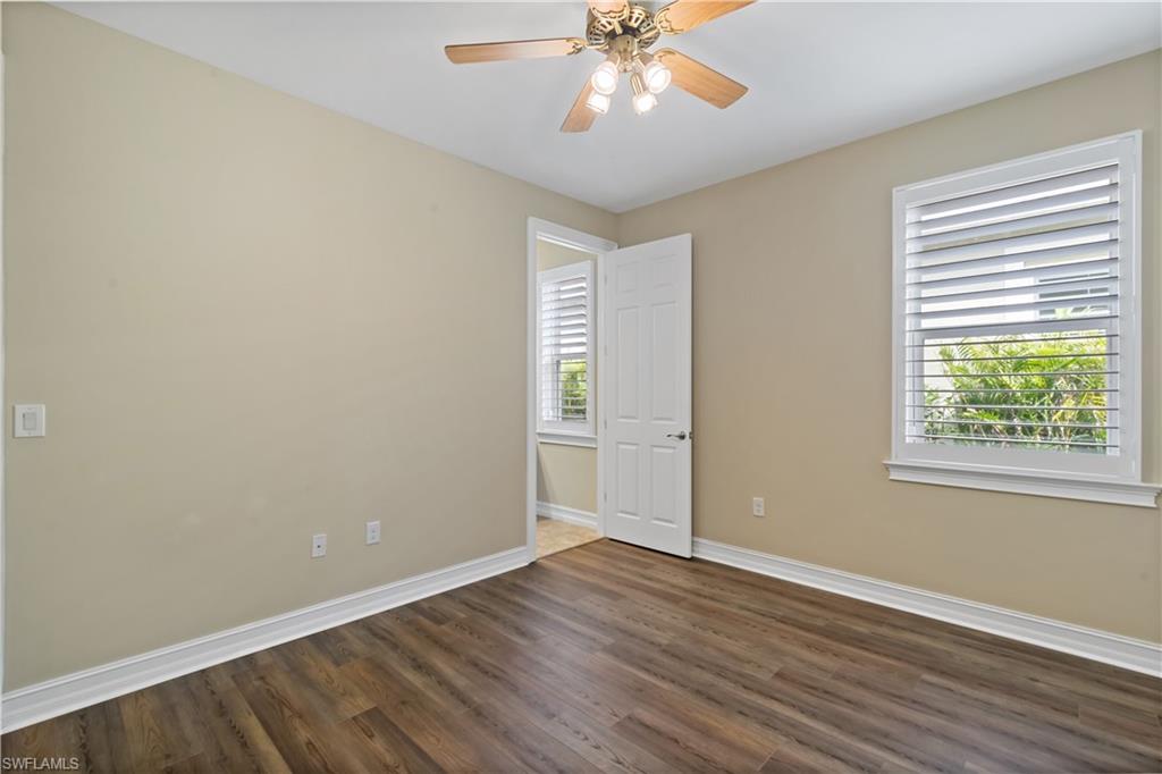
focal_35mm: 15
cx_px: 581
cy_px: 387
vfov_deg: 77.3
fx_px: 484
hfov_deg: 100.4
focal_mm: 10
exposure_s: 1.6
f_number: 16
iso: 400
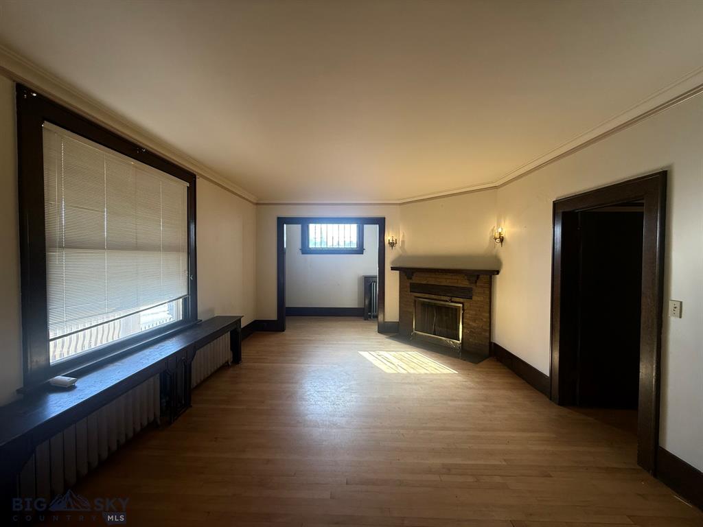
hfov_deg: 102.1
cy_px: 264
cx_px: 352
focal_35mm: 14
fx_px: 284
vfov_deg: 85.7
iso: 100
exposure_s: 1/99
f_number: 2.2
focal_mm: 2.22
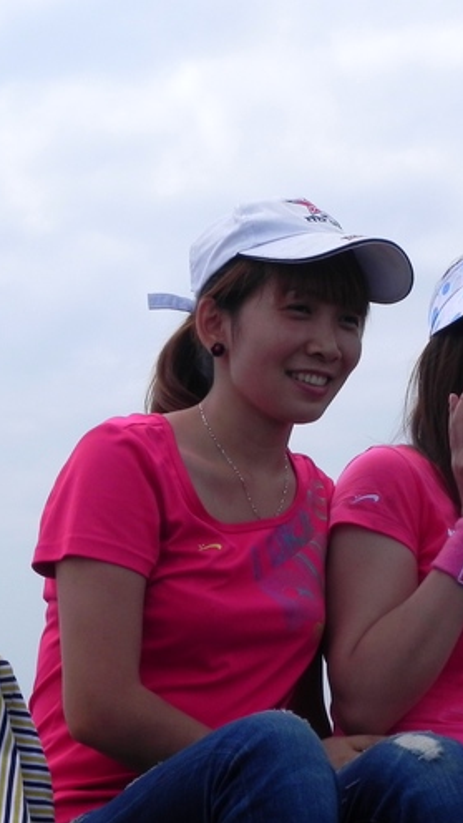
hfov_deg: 15.1
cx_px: 300
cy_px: 402
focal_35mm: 80
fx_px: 1746
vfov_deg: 26.5
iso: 160
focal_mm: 9.2
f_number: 8
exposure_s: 1/816
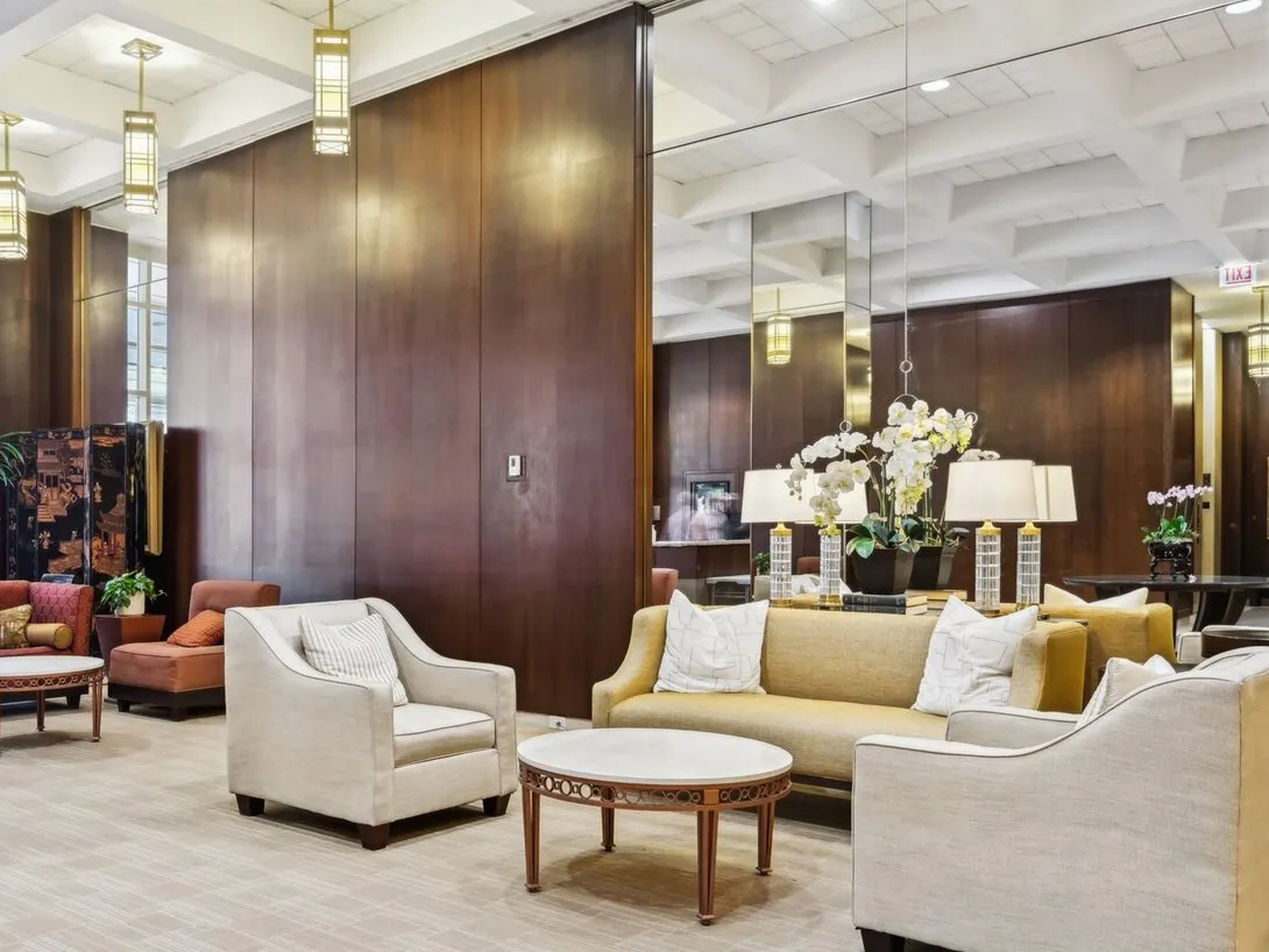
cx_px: 468
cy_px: 541
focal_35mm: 31
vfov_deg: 45.7
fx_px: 1126
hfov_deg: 58.0
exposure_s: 1/5
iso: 800
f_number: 8
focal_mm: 21.5
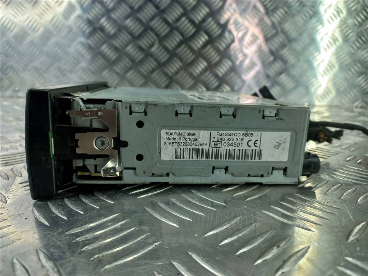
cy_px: 138
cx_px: 184
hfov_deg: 69.4
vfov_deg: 54.9
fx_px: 266
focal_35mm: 25
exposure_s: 1/50
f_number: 1.8
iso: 25
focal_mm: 4.6
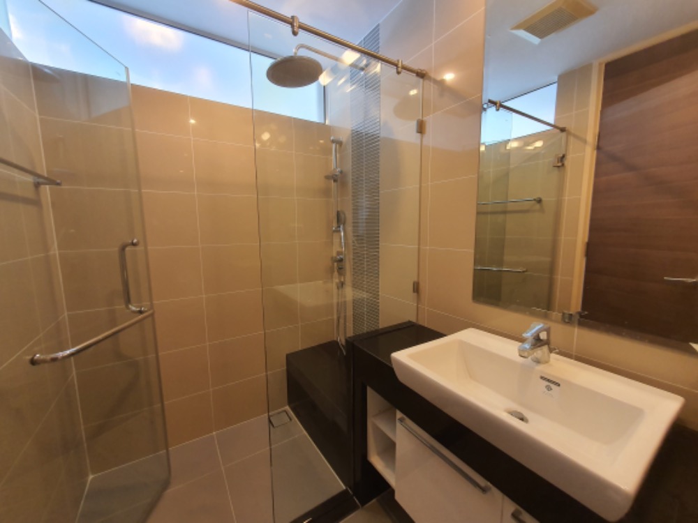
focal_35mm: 13
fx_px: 262
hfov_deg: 106.2
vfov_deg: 89.9
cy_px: 262
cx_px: 349
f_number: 2.2
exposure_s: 1/50
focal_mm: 1.8
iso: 200
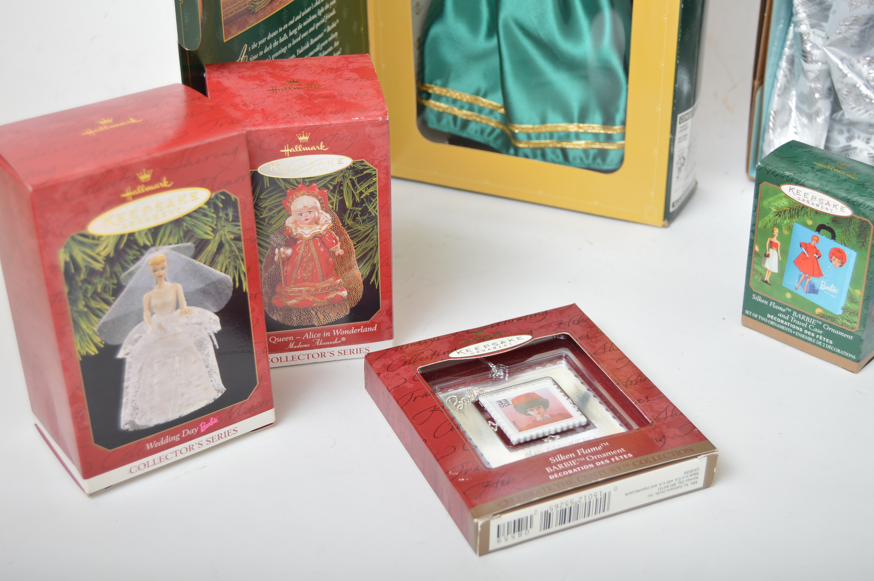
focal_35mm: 57
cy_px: 290
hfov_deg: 35.1
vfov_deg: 23.7
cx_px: 437
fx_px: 1383
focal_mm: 38
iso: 200
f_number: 4.8
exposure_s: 1/200
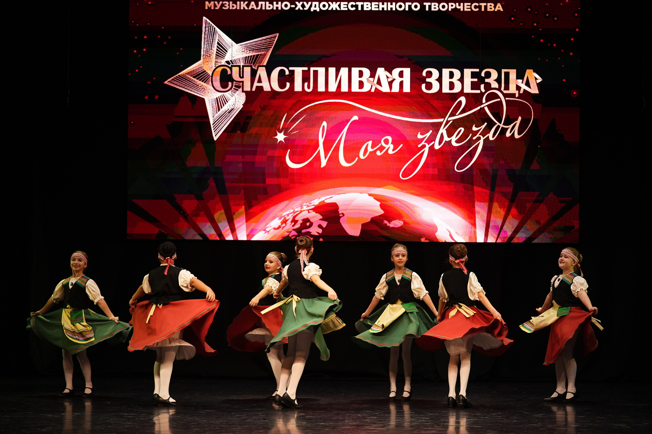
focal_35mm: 114
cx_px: 326
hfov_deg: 17.9
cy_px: 217
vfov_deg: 12.0
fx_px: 2065
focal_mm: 114
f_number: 2.8
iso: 1250
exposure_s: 1/400
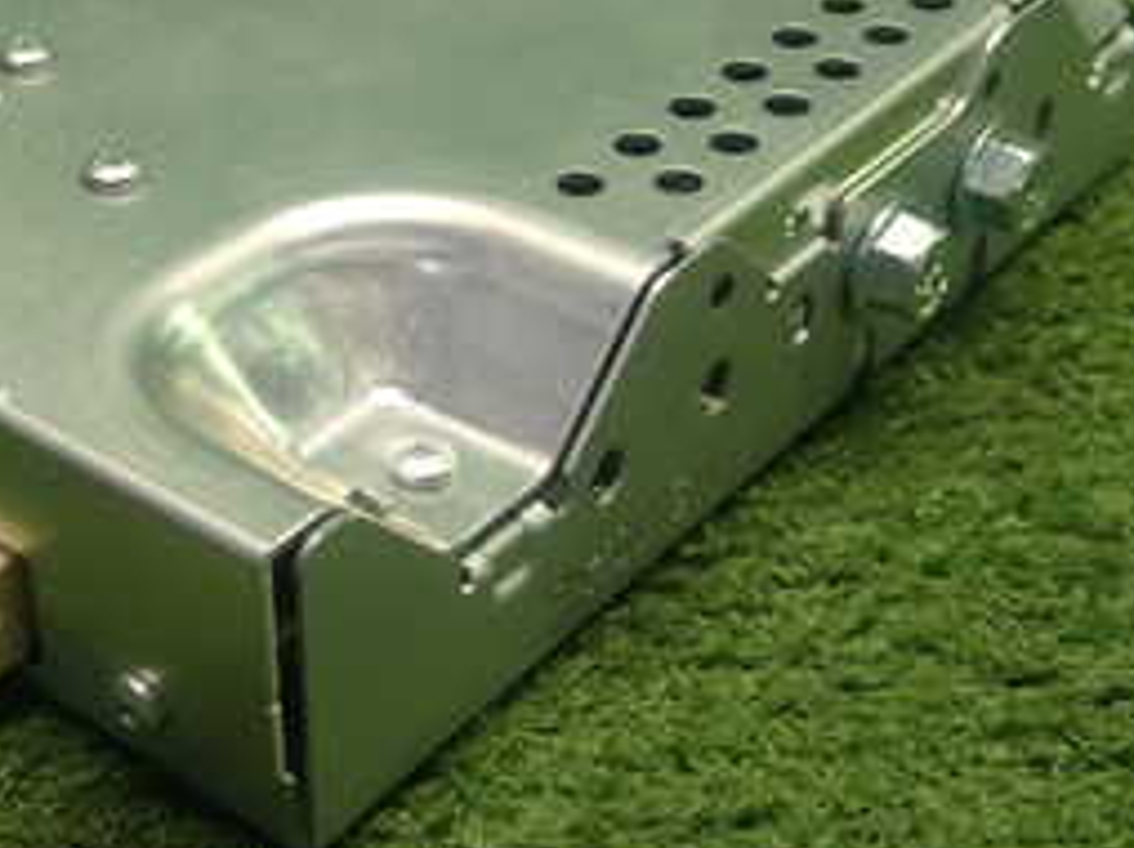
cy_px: 205
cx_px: 112
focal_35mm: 71
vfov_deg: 20.5
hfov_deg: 26.5
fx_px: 2324
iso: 200
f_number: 2.3
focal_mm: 5.4
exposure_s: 1/60
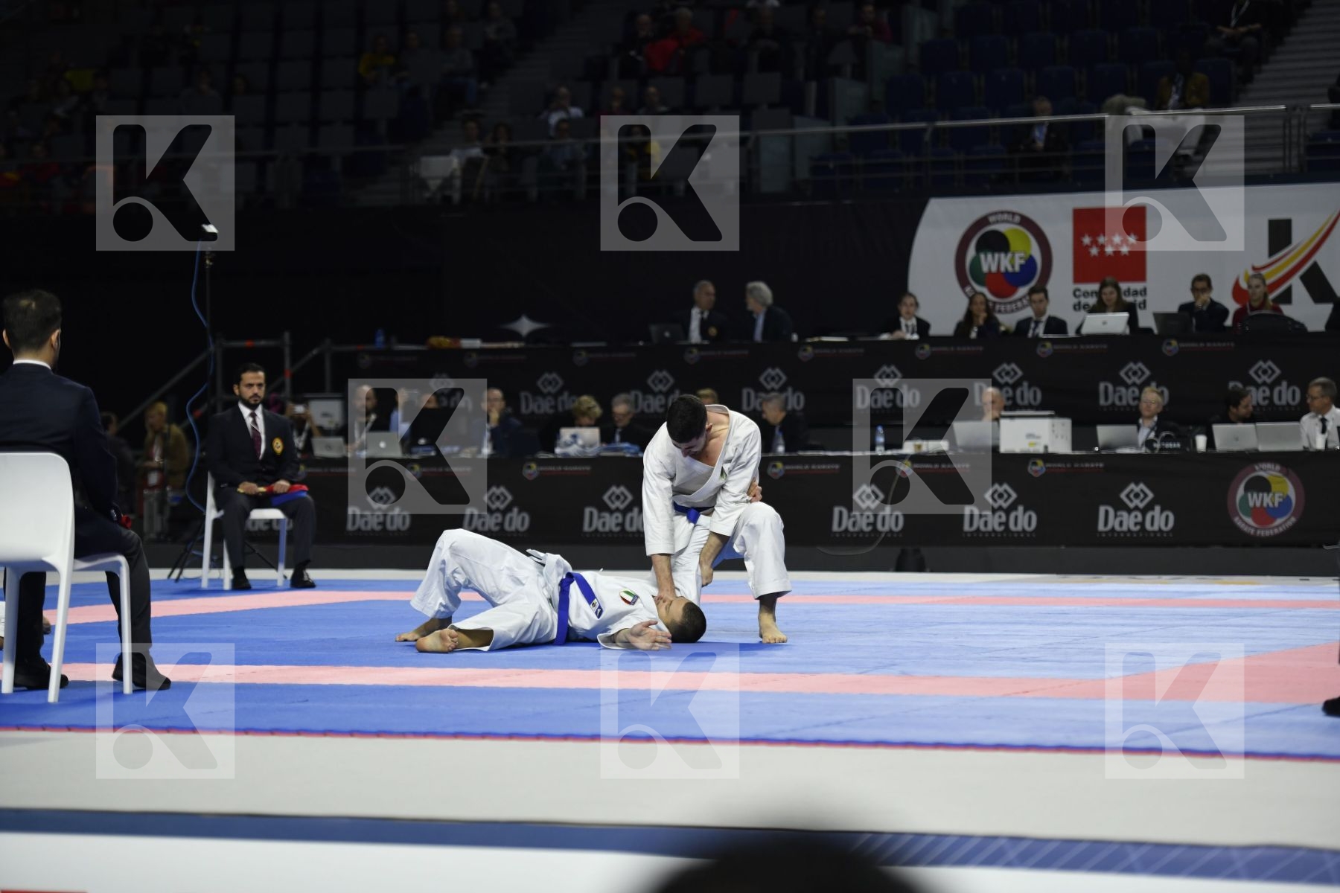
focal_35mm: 116
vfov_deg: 11.8
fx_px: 4317
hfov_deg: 17.6
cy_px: 446
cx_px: 670
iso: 800
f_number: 2.8
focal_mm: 116
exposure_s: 1/800
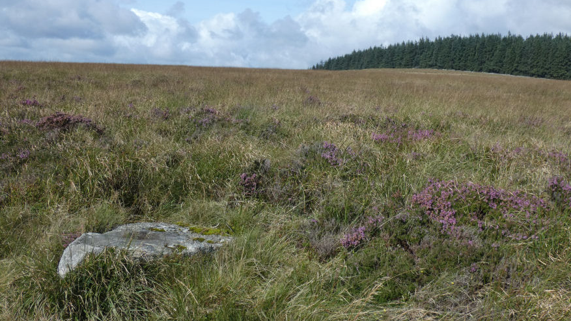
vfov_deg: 24.9
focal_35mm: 48
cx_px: 288
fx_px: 727
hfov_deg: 42.9
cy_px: 158
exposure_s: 1/800
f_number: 3.7
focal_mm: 7.8
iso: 80
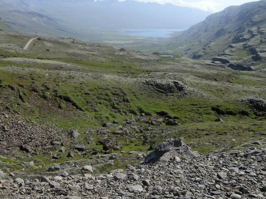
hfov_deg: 40.3
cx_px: 112
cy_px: 81
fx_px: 361
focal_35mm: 47
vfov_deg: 30.8
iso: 100
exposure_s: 1/304
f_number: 6.1
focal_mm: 7.5
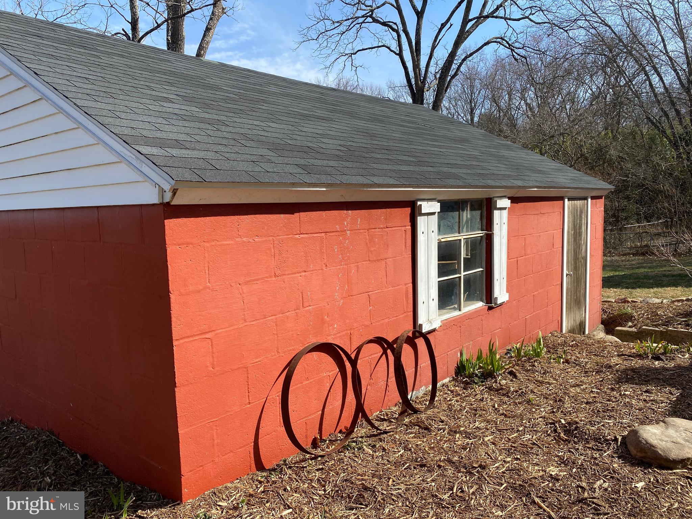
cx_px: 346
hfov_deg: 67.3
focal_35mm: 26
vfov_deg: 53.1
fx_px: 520
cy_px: 260
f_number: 1.8
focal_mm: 4.25
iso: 32
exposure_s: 1/1779
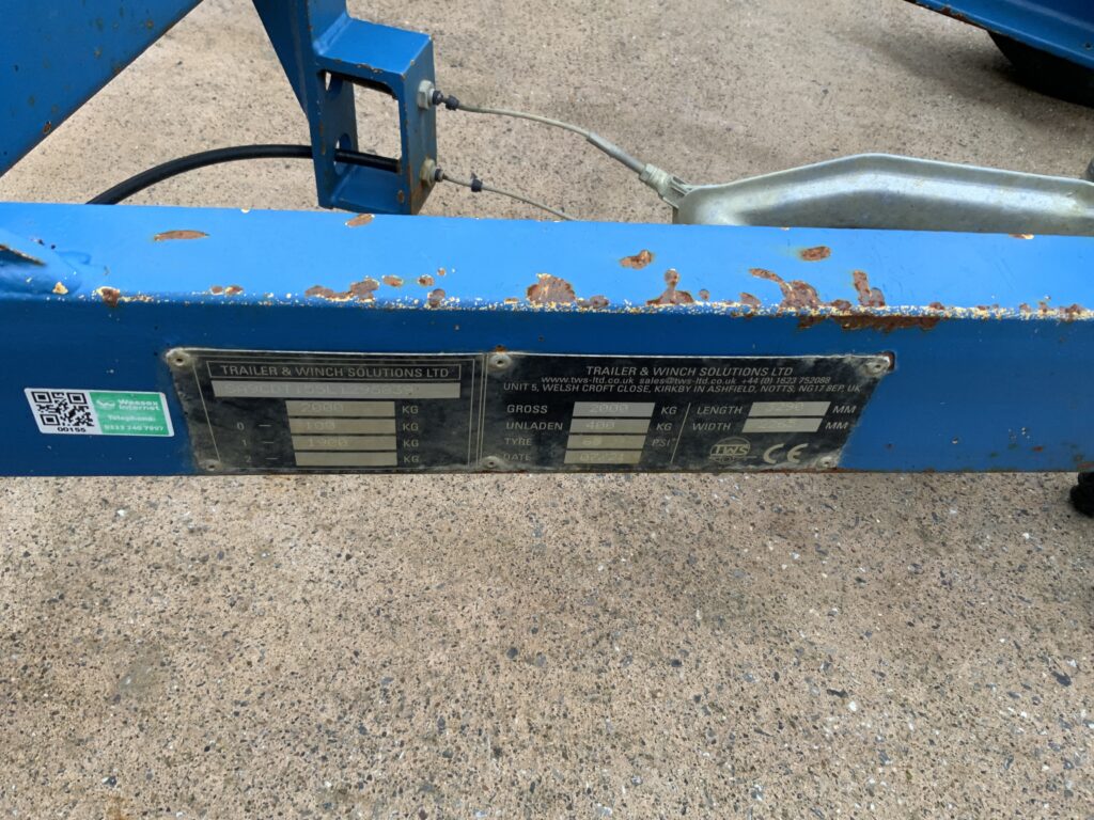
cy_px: 410
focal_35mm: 29
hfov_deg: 61.7
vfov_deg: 48.2
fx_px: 917
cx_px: 547
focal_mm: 3
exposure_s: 1/122
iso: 32
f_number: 1.8
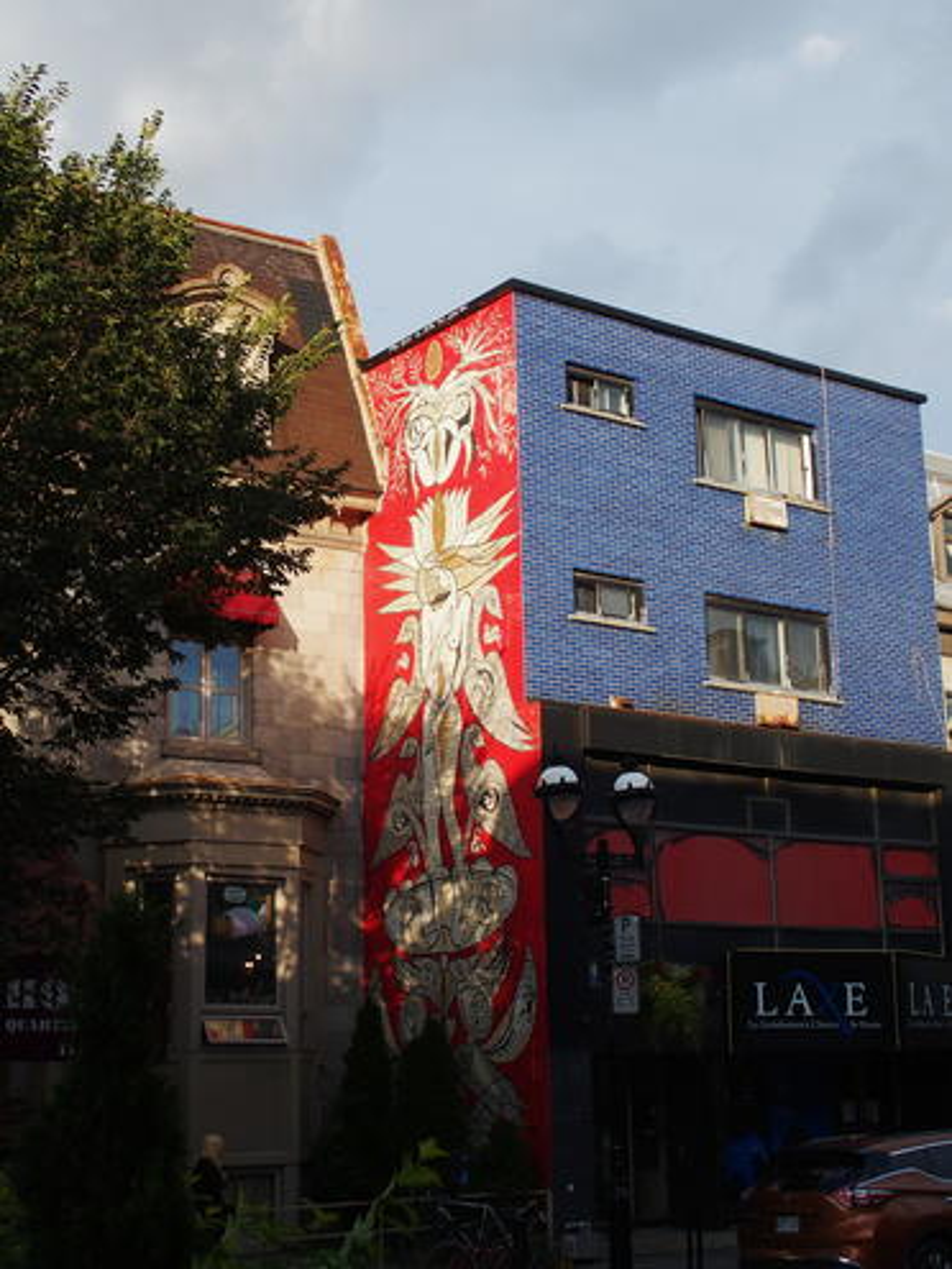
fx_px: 1833
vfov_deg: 38.2
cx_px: 476
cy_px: 634
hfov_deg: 29.1
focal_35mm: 50
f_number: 3.5
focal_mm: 10.8
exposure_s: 1/800
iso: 100
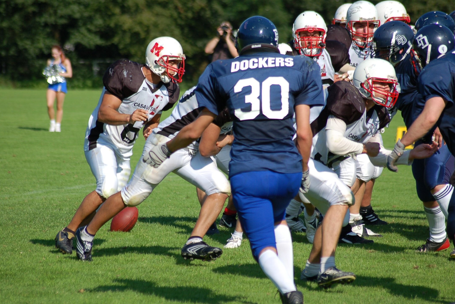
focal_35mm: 257
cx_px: 227
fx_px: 3248
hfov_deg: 8.0
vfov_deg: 5.3
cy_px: 152
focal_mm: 170
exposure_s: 1/1250
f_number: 5
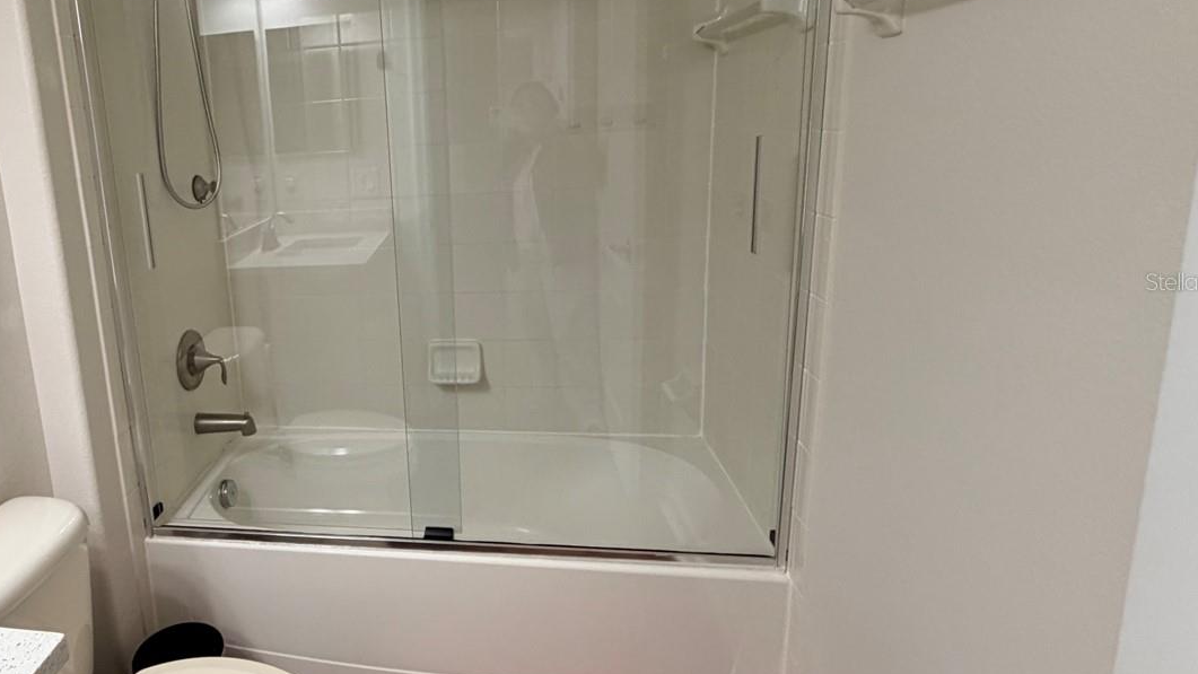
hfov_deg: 74.8
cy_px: 281
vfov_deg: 49.3
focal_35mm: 23
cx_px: 349
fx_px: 731
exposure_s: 1/120
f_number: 2.2
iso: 320
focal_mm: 2.22
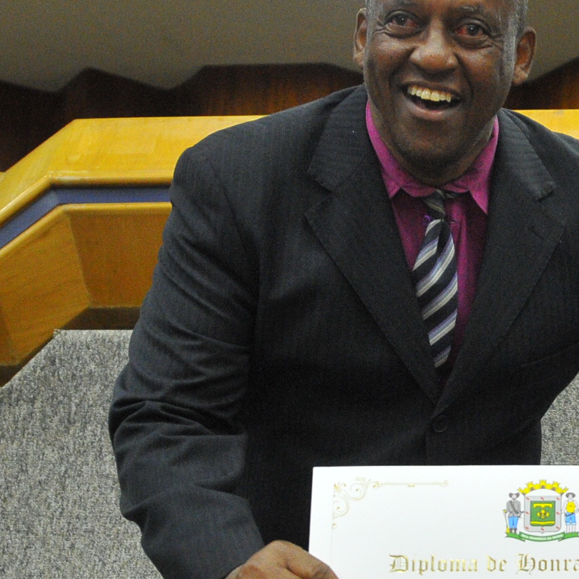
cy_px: 362
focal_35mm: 100
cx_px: 588
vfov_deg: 17.4
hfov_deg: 17.0
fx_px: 1892
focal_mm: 24
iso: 1600
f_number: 2.8
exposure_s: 1/125
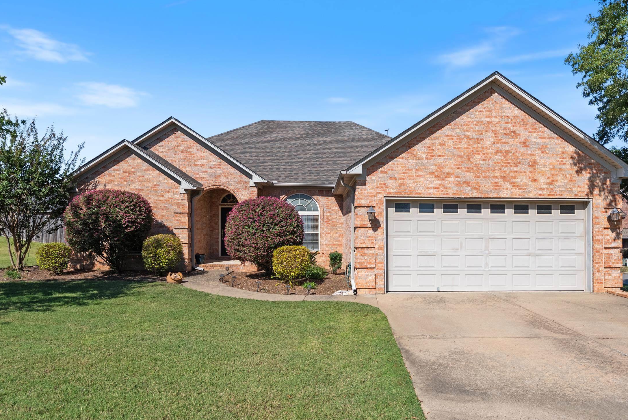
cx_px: 340
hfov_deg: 75.9
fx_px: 401
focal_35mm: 23
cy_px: 212
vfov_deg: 55.2
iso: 250
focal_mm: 20
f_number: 8
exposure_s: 1/160
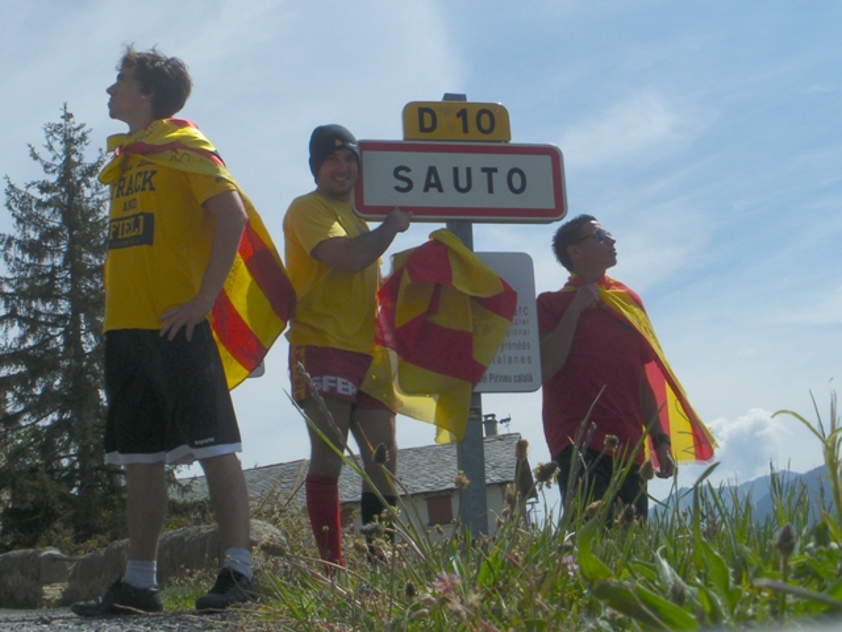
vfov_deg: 39.7
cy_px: 316
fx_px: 876
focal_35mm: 36
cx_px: 421
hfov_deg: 51.4
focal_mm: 6.3
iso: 64
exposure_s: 1/800
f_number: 5.4
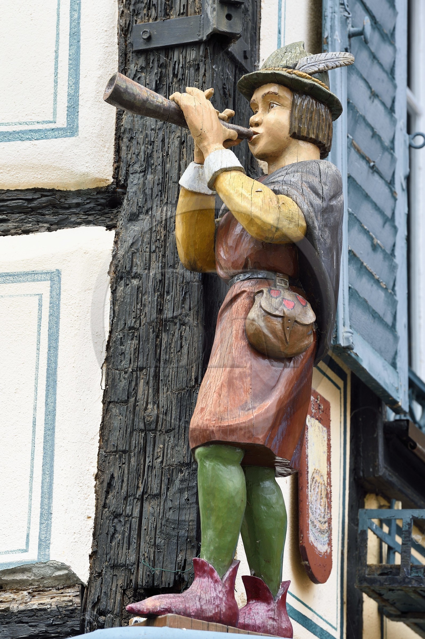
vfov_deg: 11.4
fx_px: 3190
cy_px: 320
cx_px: 212
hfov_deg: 7.6
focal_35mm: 180
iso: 400
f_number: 7.1
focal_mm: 180
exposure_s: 1/250
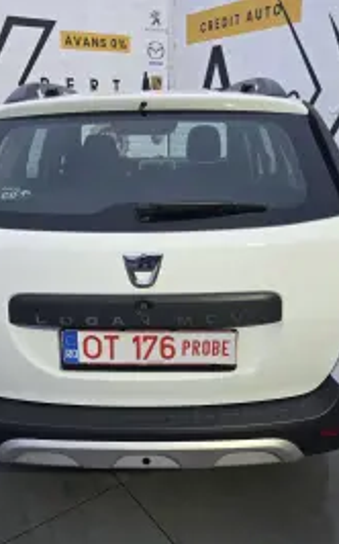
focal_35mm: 33
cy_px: 274
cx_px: 149
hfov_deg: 38.2
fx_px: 488
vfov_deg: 58.2
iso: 200
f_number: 1.7
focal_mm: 6.3
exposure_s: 1/100
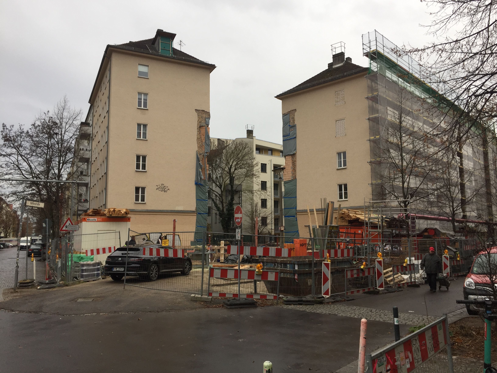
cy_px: 186
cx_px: 248
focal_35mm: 29
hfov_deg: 61.7
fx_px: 416
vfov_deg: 48.2
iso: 32
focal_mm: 4.15
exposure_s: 1/201
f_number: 2.2
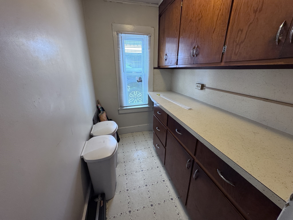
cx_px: 146
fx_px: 119
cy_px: 110
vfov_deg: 85.7
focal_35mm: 14
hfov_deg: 102.1
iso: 250
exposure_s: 1/60
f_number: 2.2
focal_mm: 2.22
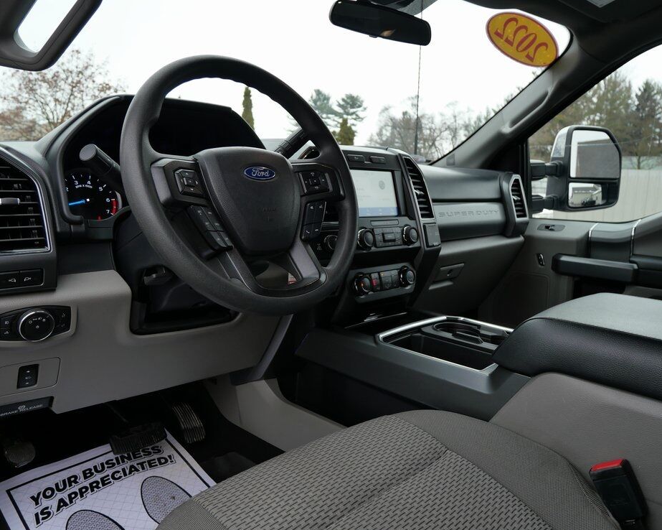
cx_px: 332
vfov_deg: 54.9
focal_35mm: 26
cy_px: 264
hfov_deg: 66.0
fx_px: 509
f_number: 4
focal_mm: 12
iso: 200
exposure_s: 1/125
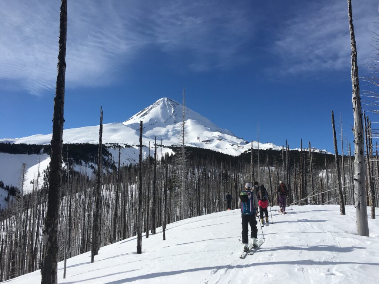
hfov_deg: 61.7
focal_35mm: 29
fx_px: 318
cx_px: 190
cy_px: 142
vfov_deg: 48.2
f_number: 2.2
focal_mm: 4.15
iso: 25
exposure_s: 1/4049
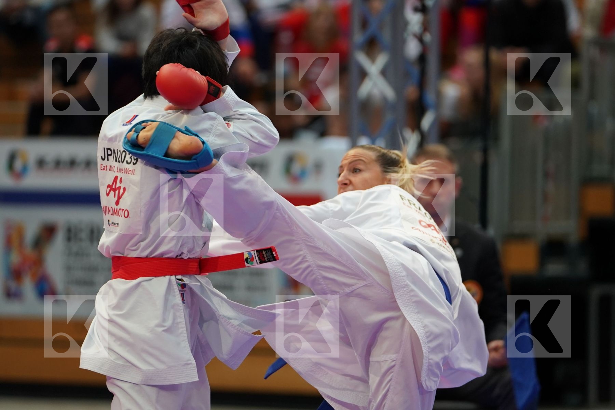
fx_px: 4458
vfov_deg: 5.3
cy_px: 205
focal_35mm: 261
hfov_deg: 7.9
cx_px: 308
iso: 1600
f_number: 2.8
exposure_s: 1/1000
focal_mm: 174
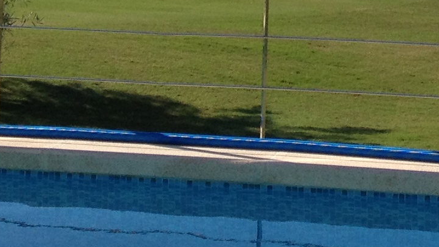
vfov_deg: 6.7
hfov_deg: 12.4
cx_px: 389
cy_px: -364
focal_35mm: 172
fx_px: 2002
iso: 50
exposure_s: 1/1672
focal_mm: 4.28
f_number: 2.4
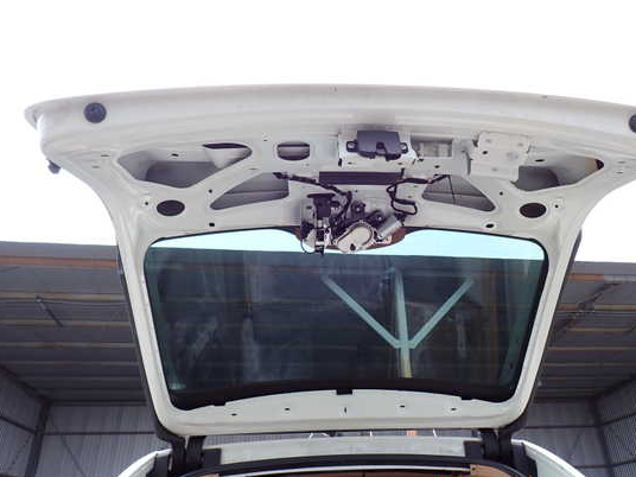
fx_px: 514
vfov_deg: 49.7
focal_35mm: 28
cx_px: 352
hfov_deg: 63.3
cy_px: 237
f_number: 2.8
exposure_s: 1/320
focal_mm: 4.5
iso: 100
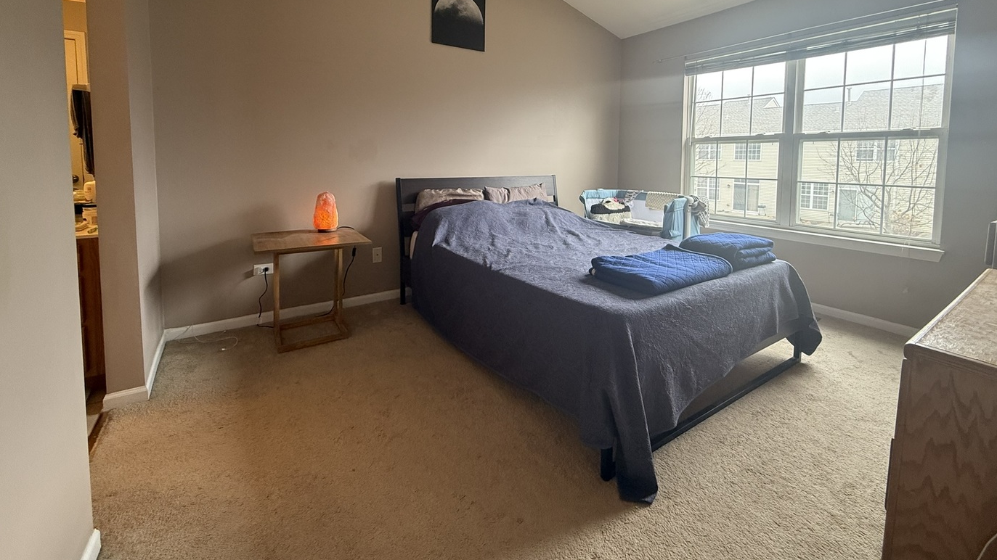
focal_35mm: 16
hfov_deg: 99.3
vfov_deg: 65.2
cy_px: 184
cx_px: 516
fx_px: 423
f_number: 2.2
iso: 200
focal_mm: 2.22
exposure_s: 1/120
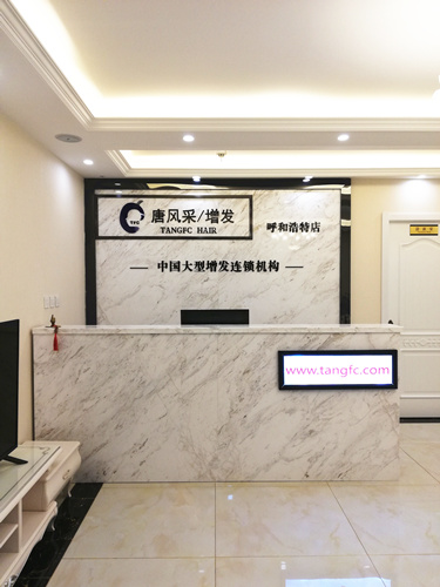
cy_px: 294
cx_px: 220
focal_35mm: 26
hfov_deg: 53.1
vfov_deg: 67.3
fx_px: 441
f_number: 2.2
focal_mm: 3.81
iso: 80
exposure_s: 1/50
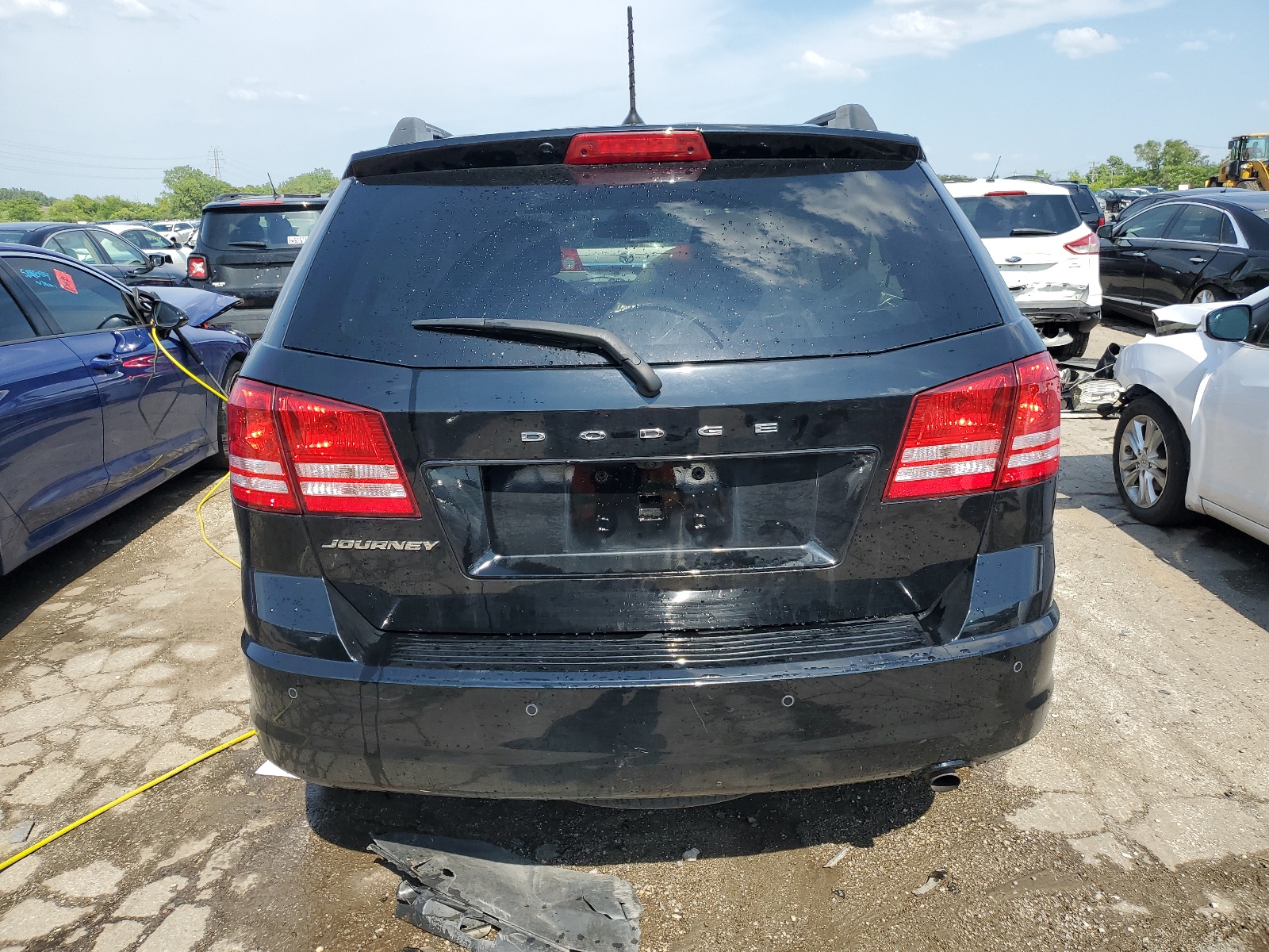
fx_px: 953
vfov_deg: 53.1
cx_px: 634
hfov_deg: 67.3
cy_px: 476
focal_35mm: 26
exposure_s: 1/2000
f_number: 1.5
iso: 50
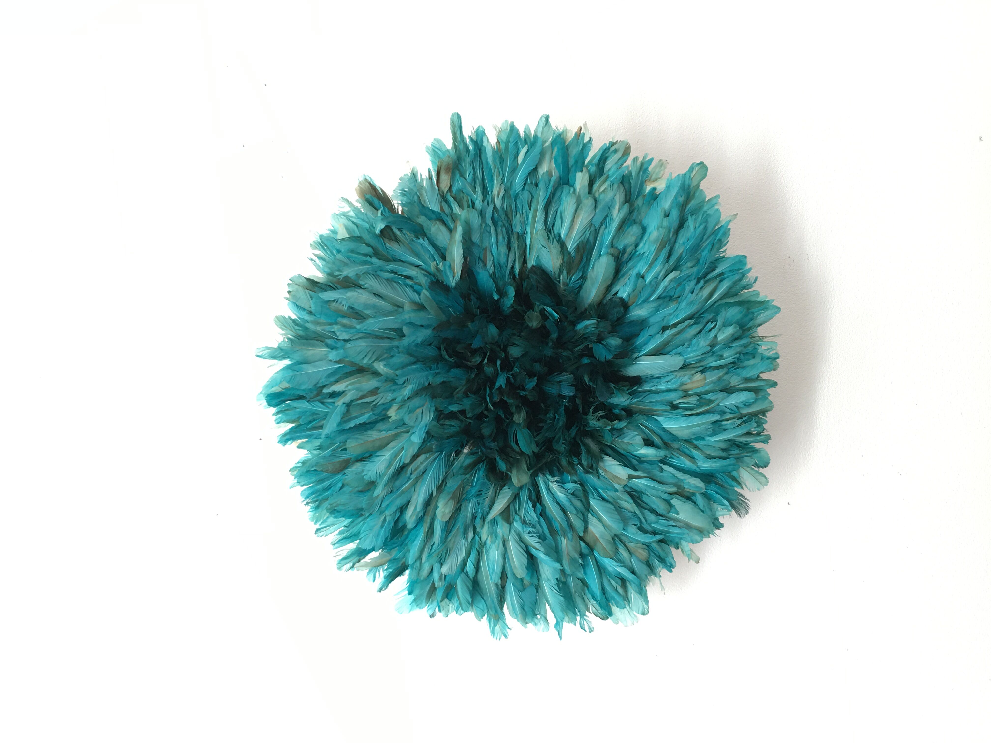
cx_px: 496
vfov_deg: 48.2
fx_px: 830
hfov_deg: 61.7
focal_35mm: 29
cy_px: 372
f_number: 2.2
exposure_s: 1/17
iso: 50
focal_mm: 4.15
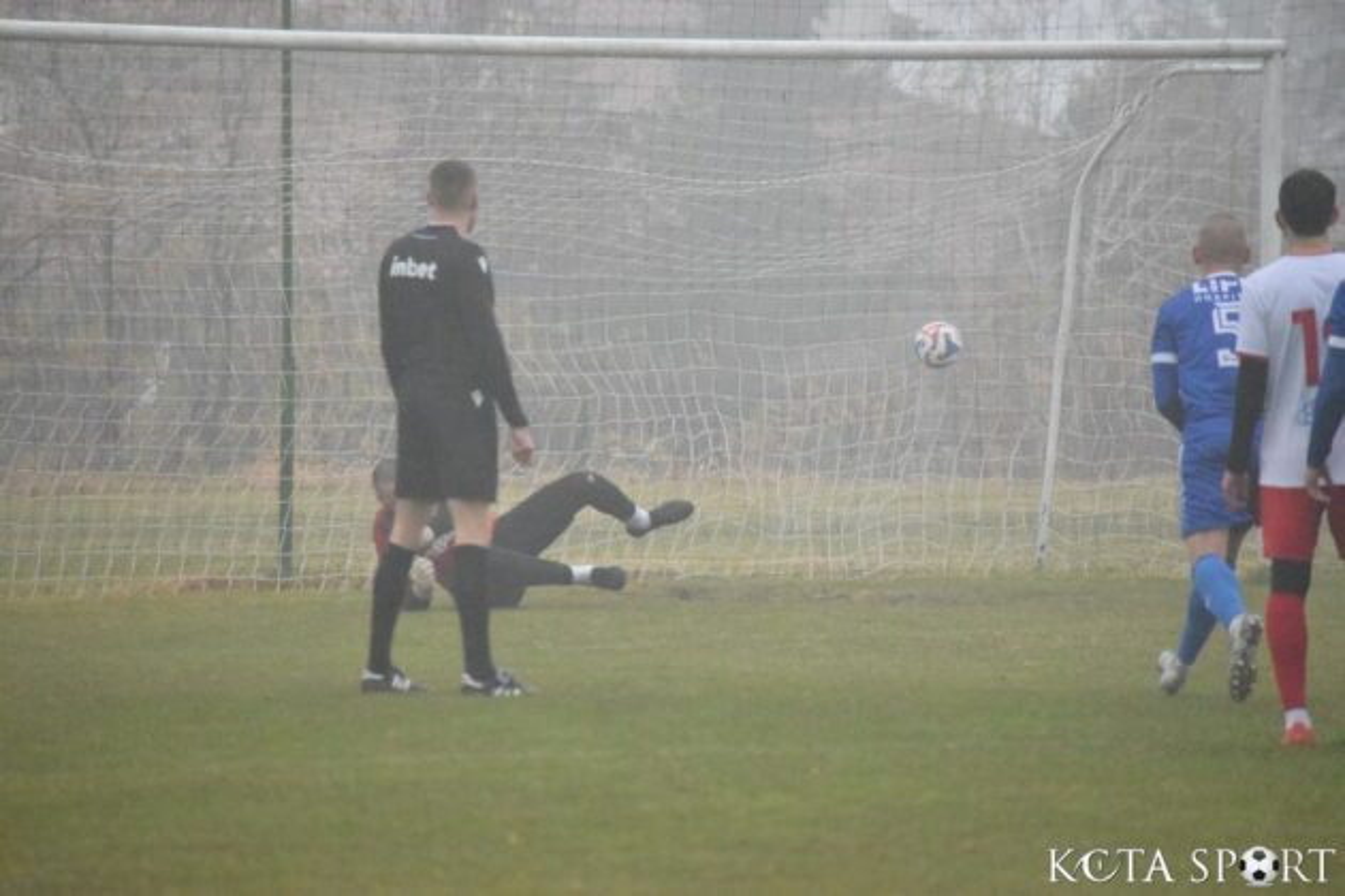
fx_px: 13449
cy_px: 448
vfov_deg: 3.8
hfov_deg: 5.7
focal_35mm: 360
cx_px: 672
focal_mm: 240
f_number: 5.6
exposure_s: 1/640
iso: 12800
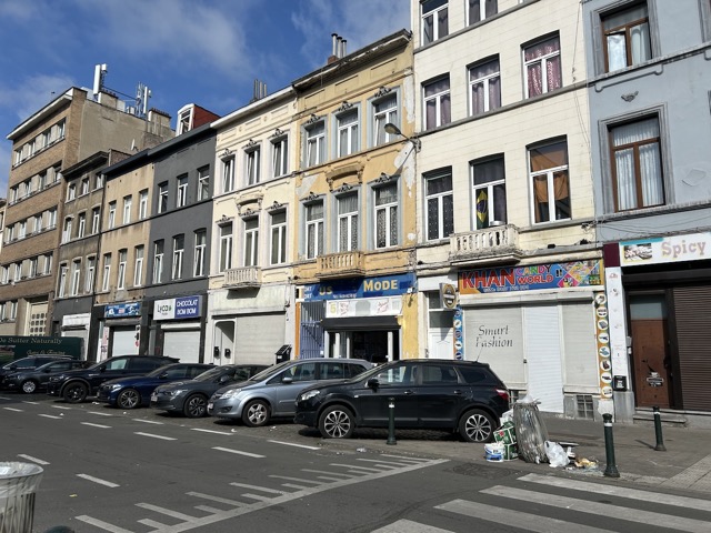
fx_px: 534
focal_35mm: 26
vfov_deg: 53.1
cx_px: 356
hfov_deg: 67.3
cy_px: 266
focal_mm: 5.7
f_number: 1.5
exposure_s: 1/6993
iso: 50
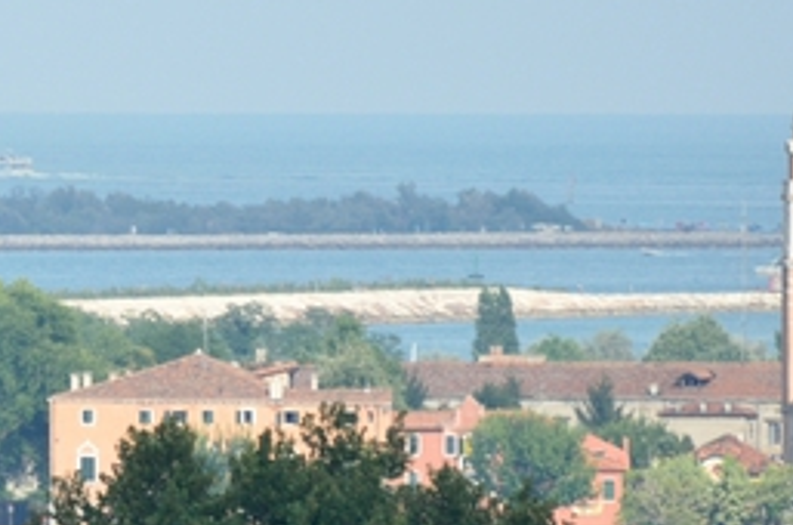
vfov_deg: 0.8
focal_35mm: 1636
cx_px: -59
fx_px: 35949
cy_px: 168
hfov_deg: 1.3
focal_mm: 400
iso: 220
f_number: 5.6
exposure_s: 1/640
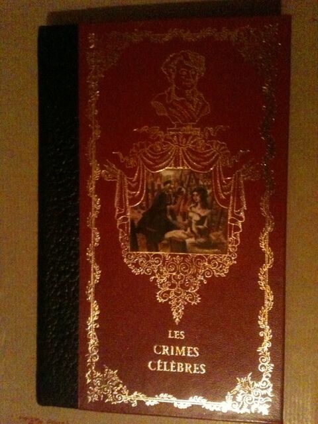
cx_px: 159
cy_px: 212
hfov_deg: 40.7
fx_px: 429
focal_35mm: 35
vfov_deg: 52.6
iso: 1000
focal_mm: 3.85
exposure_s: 1/10
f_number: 2.8
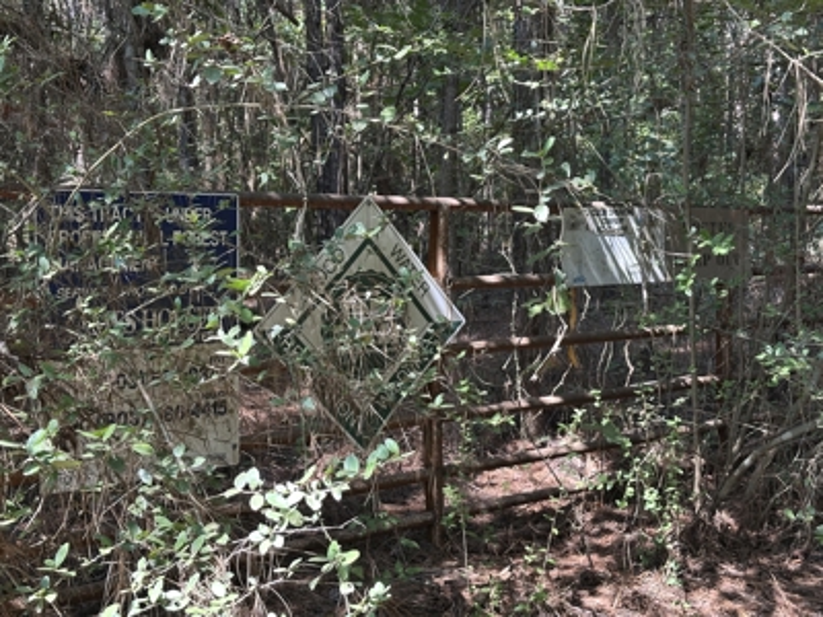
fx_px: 1141
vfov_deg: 30.3
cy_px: 308
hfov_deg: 39.7
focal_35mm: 48
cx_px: 412
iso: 64
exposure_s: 1/128
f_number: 1.78
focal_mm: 6.86
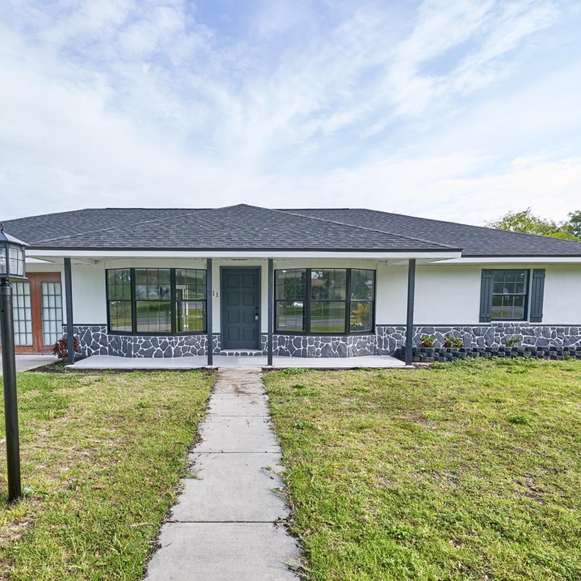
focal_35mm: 21
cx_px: 247
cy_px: 336
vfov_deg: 71.7
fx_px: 399
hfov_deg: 71.7
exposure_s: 1/200
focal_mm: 14
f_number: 4.5
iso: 100
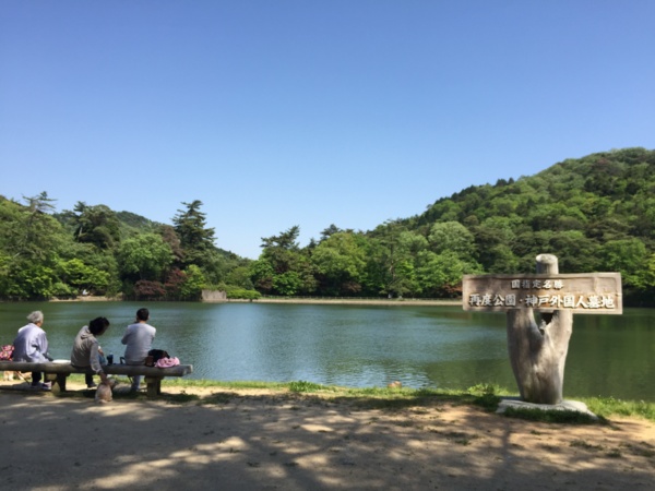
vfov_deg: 48.2
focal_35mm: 29
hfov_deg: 61.7
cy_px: 246
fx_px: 549
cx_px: 328
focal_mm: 4.15
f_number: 2.2
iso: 32
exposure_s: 1/1199
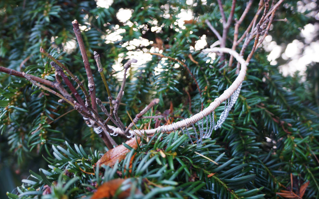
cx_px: 179
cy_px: 68
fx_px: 296
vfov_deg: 36.9
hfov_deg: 56.5
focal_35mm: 34
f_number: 3.5
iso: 100
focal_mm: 18
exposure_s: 1/15
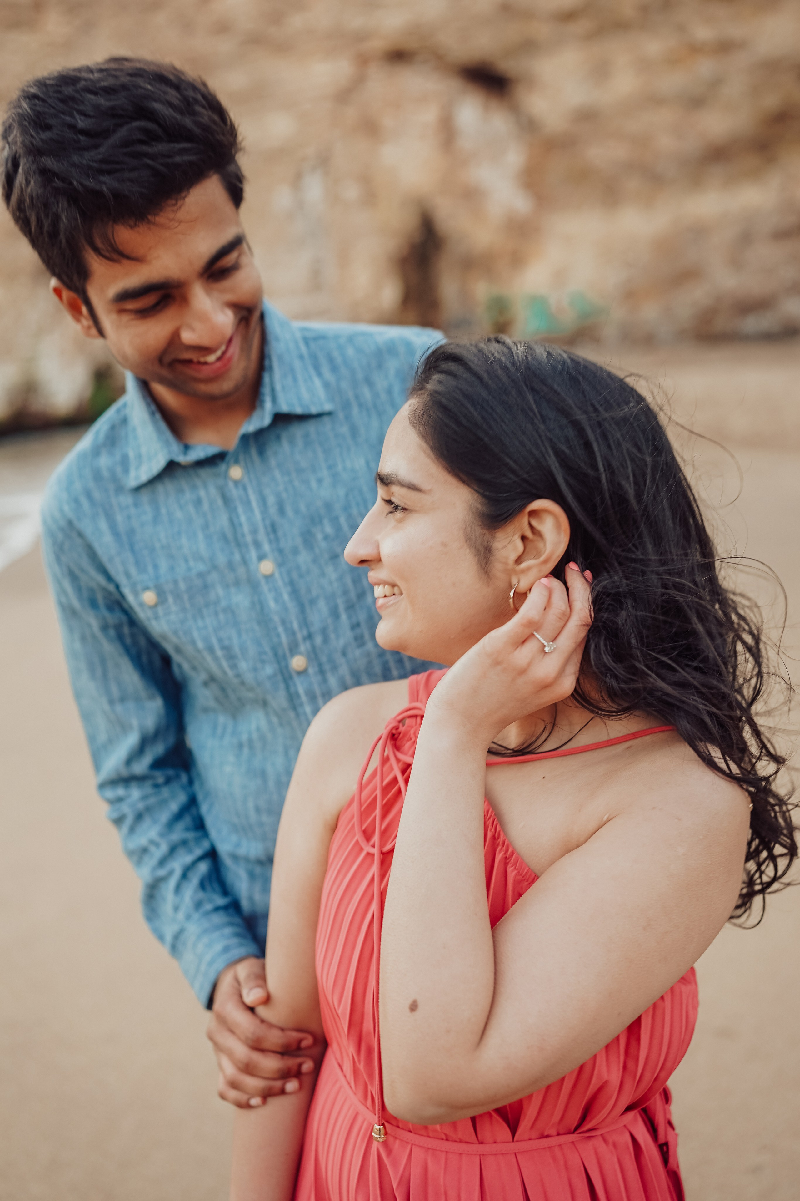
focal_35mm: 35
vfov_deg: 54.4
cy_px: 600
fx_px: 1167
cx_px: 400
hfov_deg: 37.9
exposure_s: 1/25
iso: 100
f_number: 2.2
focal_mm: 35
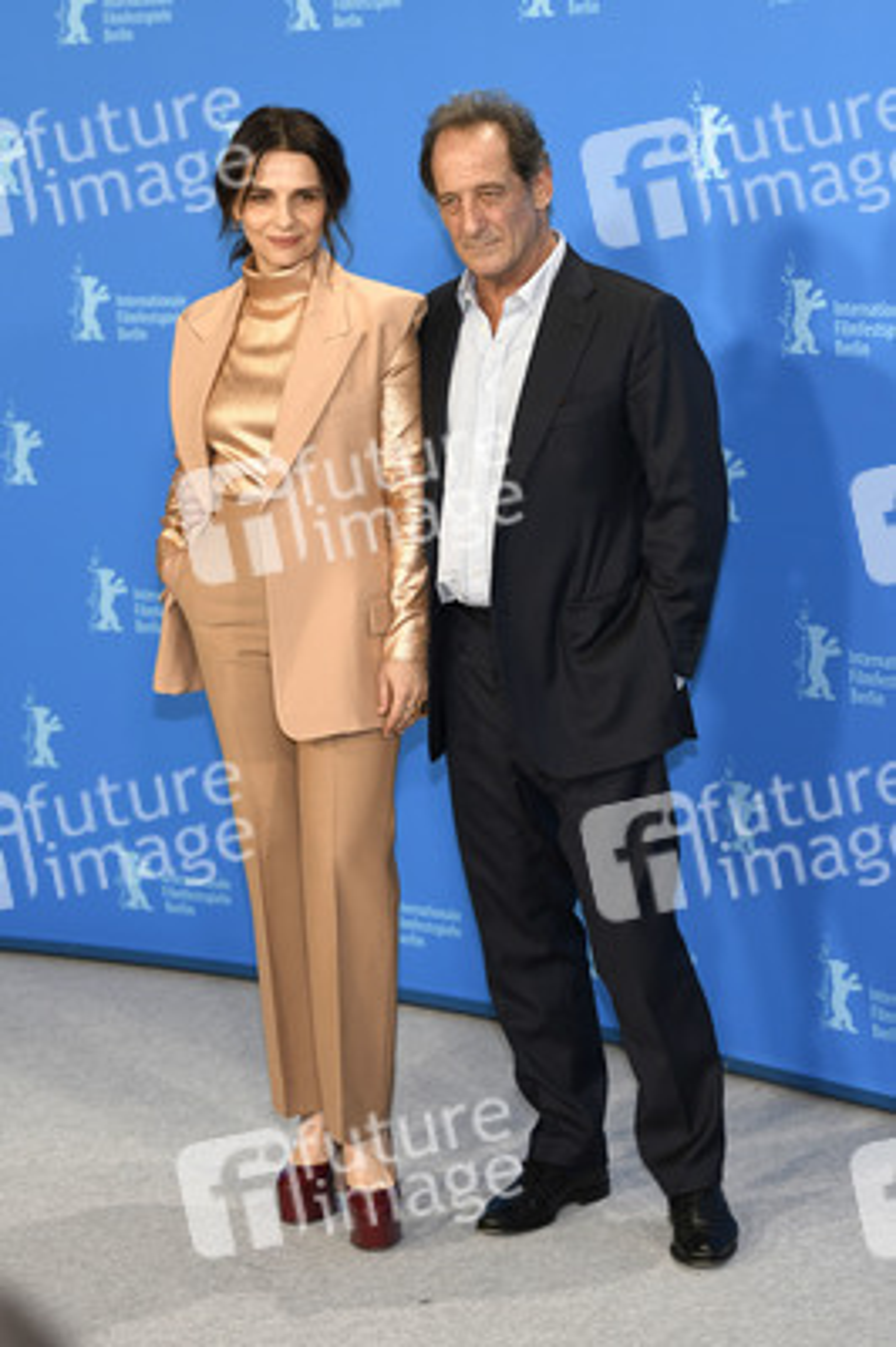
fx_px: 2805
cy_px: 674
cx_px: 448
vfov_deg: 27.0
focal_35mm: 75
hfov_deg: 18.2
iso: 800
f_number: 2.8
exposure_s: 1/400
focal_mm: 75
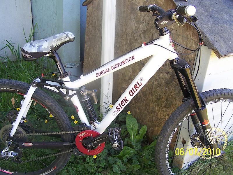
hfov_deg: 49.0
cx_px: 116
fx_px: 256
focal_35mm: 38
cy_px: 88
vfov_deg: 37.7
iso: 80
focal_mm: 6.3
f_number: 2.8
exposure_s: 1/60
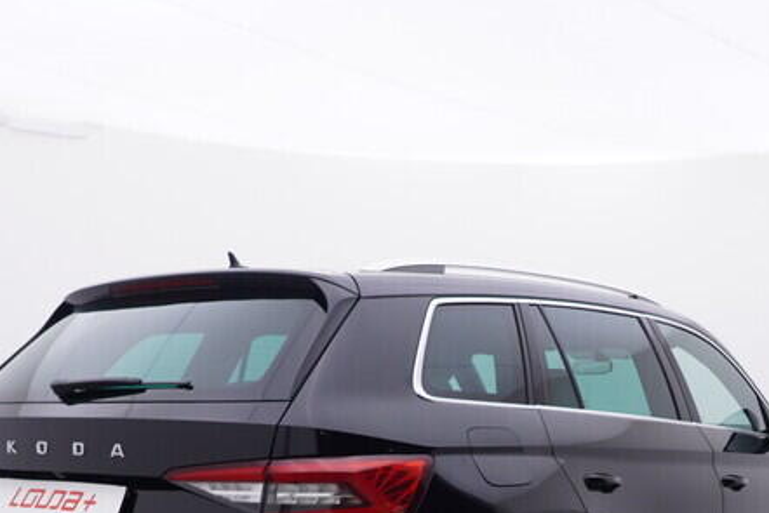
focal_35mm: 52
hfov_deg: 37.8
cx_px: 487
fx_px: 1114
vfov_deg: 24.0
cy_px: 588
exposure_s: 1/80
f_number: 5
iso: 200
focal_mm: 15
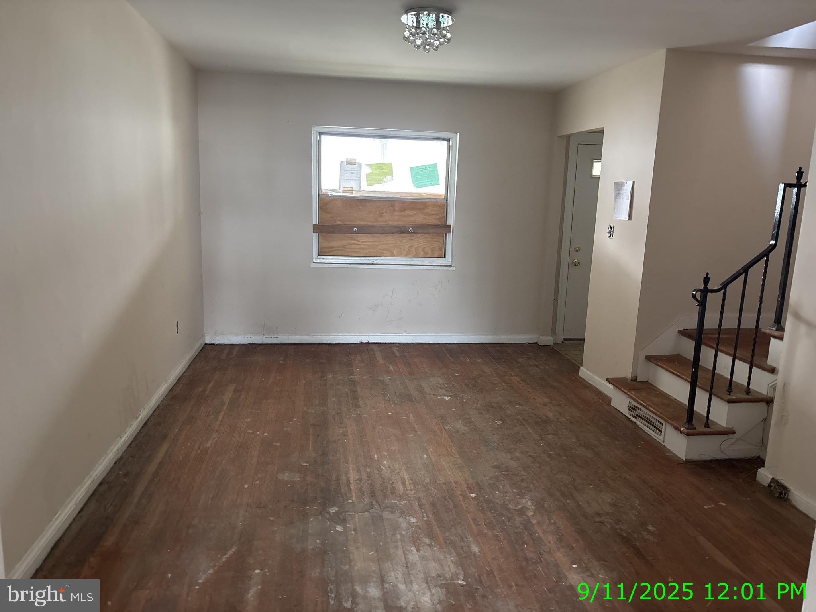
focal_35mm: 26
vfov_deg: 53.1
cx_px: 408
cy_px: 306
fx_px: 613
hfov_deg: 67.3
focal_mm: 5.96
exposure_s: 1/40
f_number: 1.6
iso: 640
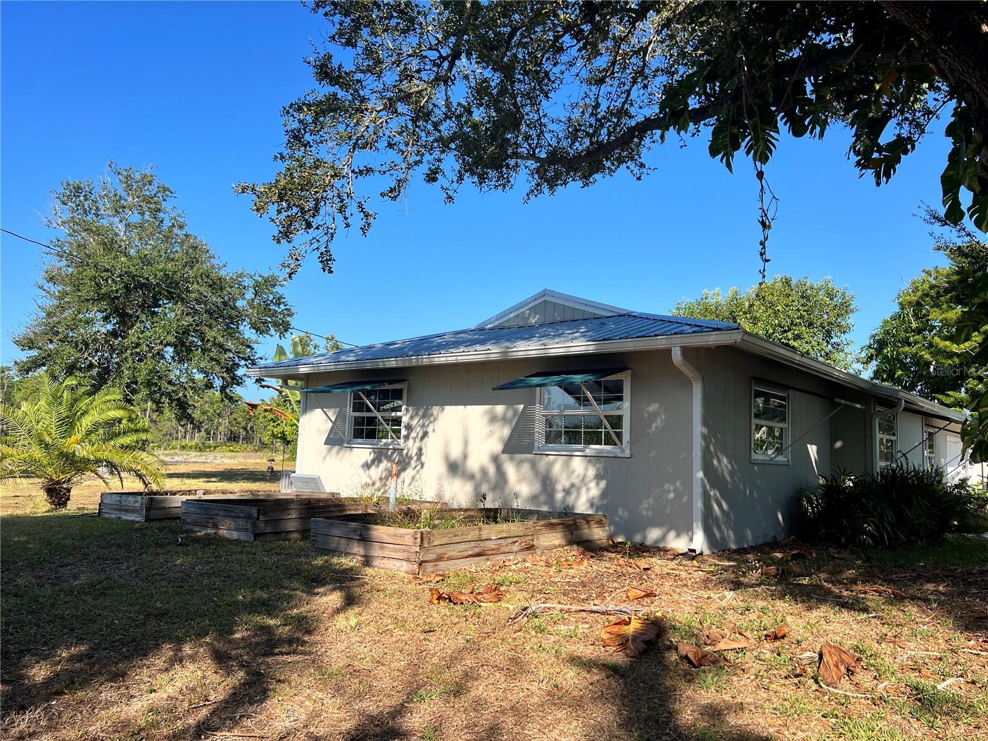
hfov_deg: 67.3
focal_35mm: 26
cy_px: 370
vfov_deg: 53.1
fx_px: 742
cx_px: 494
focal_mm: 5.7
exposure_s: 1/2994
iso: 50
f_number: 1.5
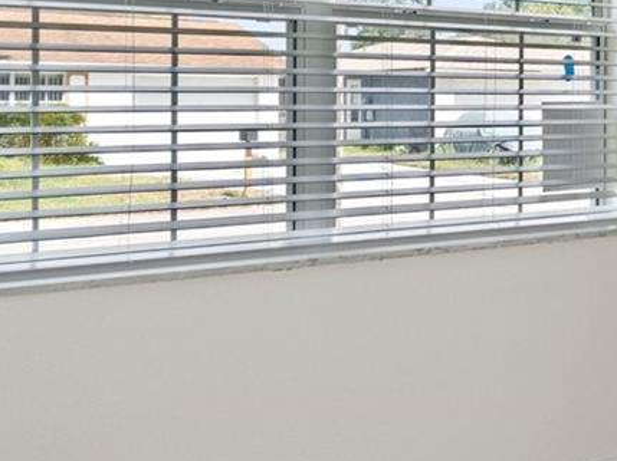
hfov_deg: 25.5
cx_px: 873
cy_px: 105
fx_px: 1086
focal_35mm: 61
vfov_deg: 23.7
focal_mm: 17
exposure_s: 1/3
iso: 320
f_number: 8
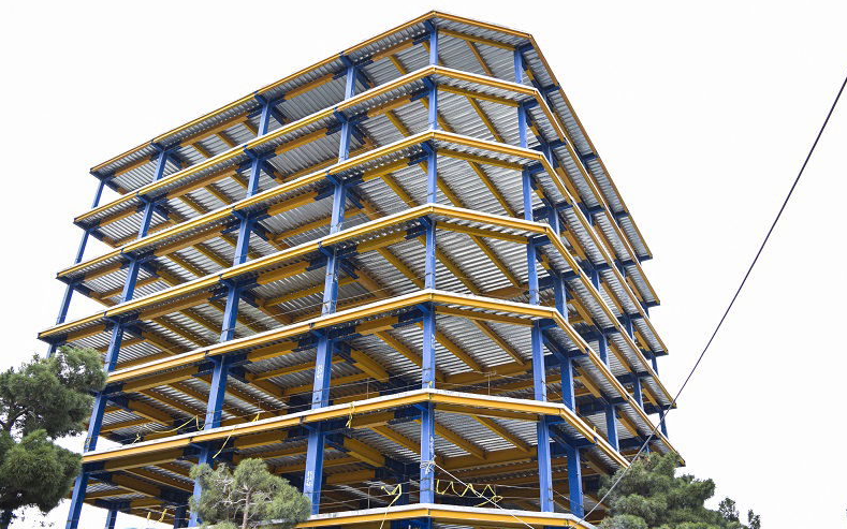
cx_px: 428
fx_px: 716
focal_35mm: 31
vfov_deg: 40.6
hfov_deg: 61.2
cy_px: 283
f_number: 4.5
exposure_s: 1/160
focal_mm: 20
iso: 320
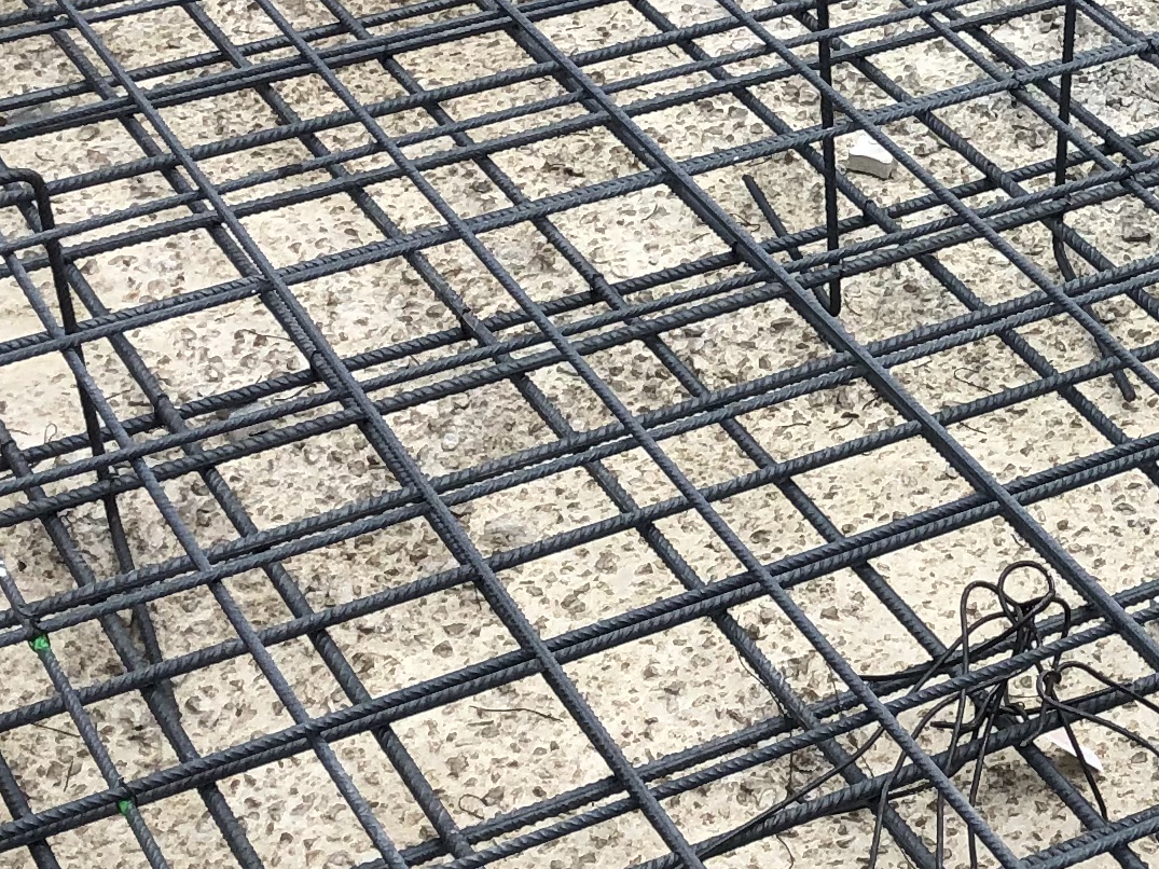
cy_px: -81
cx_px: 1234
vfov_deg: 13.8
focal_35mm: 105
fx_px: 3515
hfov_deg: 18.1
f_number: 1.8
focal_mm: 3.99
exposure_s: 1/960
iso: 20
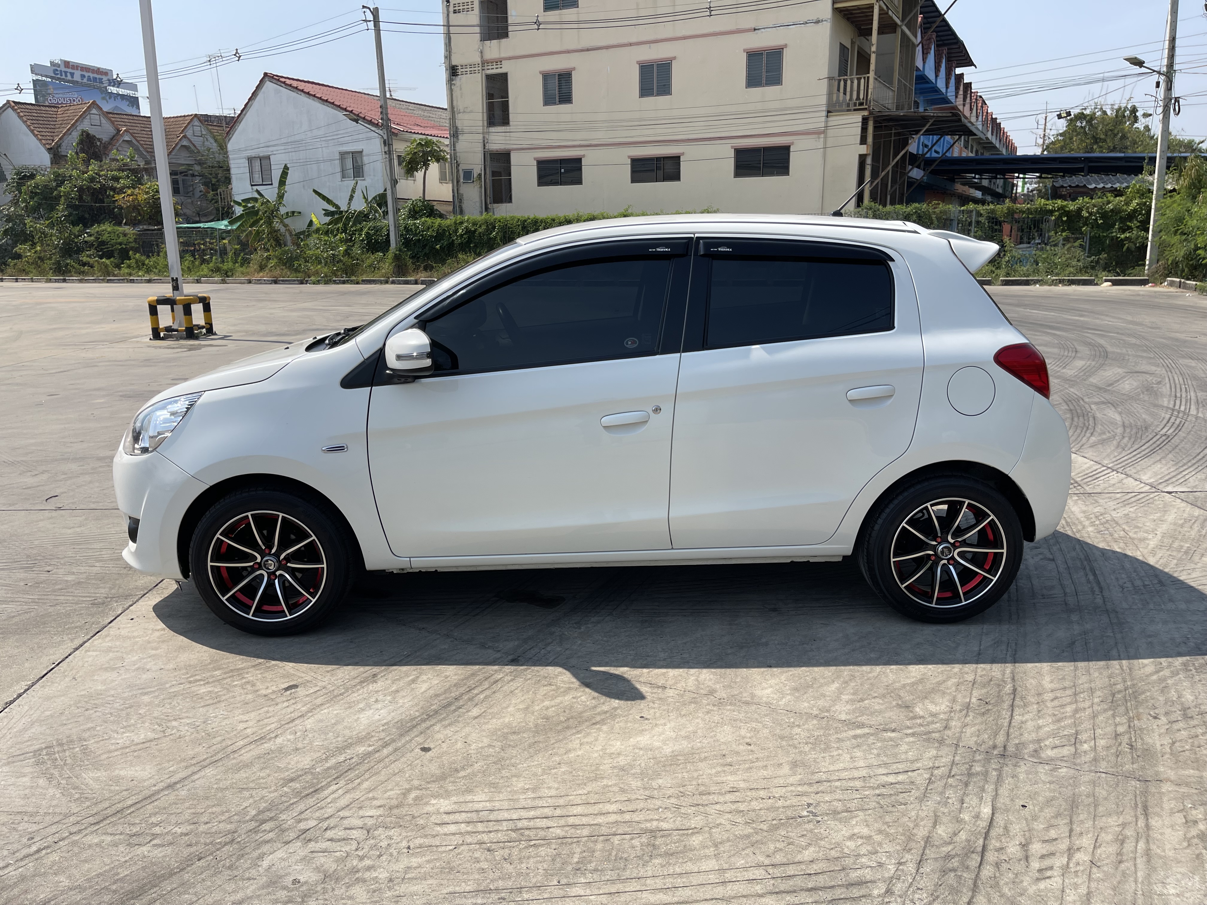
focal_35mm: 25
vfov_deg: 54.9
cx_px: 604
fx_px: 872
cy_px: 452
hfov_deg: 69.4
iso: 32
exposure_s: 1/3663
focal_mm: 5.1
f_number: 1.6
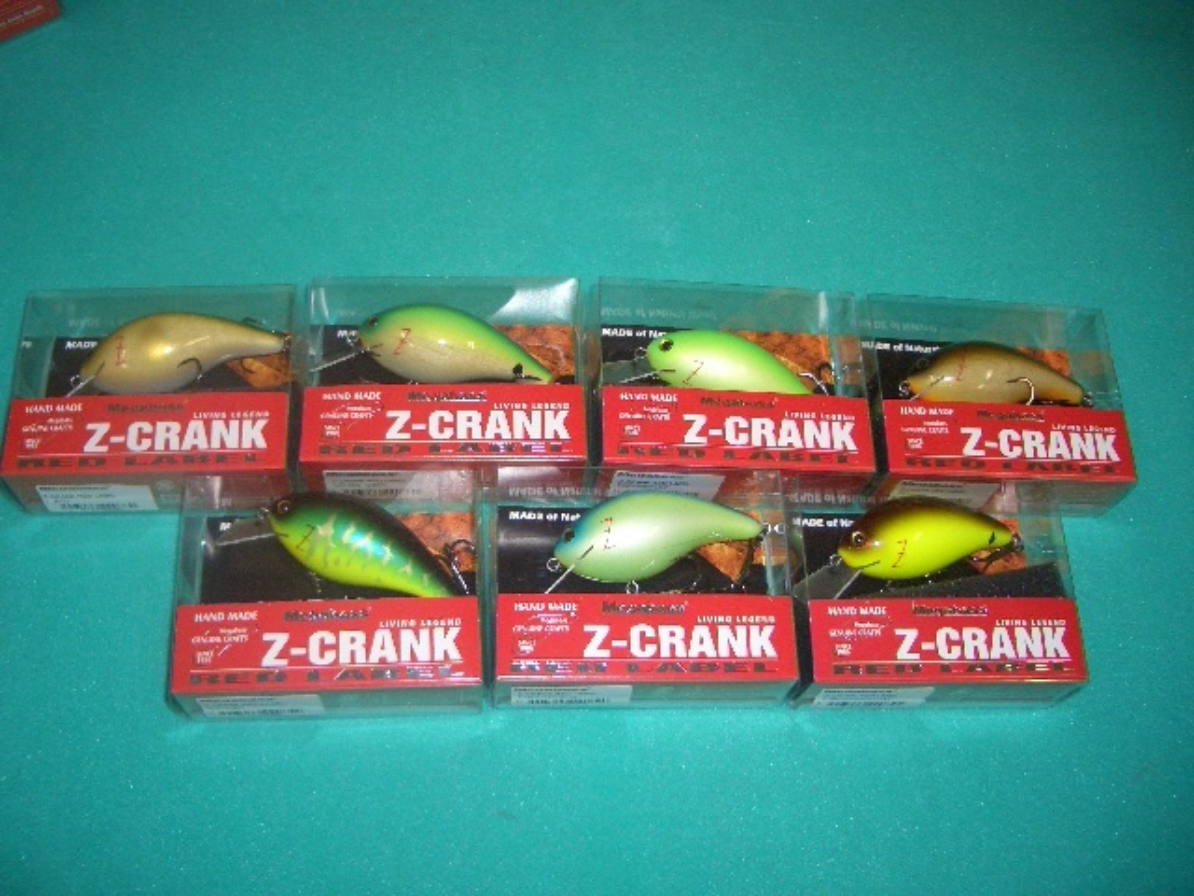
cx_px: 597
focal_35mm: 35
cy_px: 448
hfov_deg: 52.6
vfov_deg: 40.7
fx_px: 1207
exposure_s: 1/60
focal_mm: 5.8
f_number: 2.6
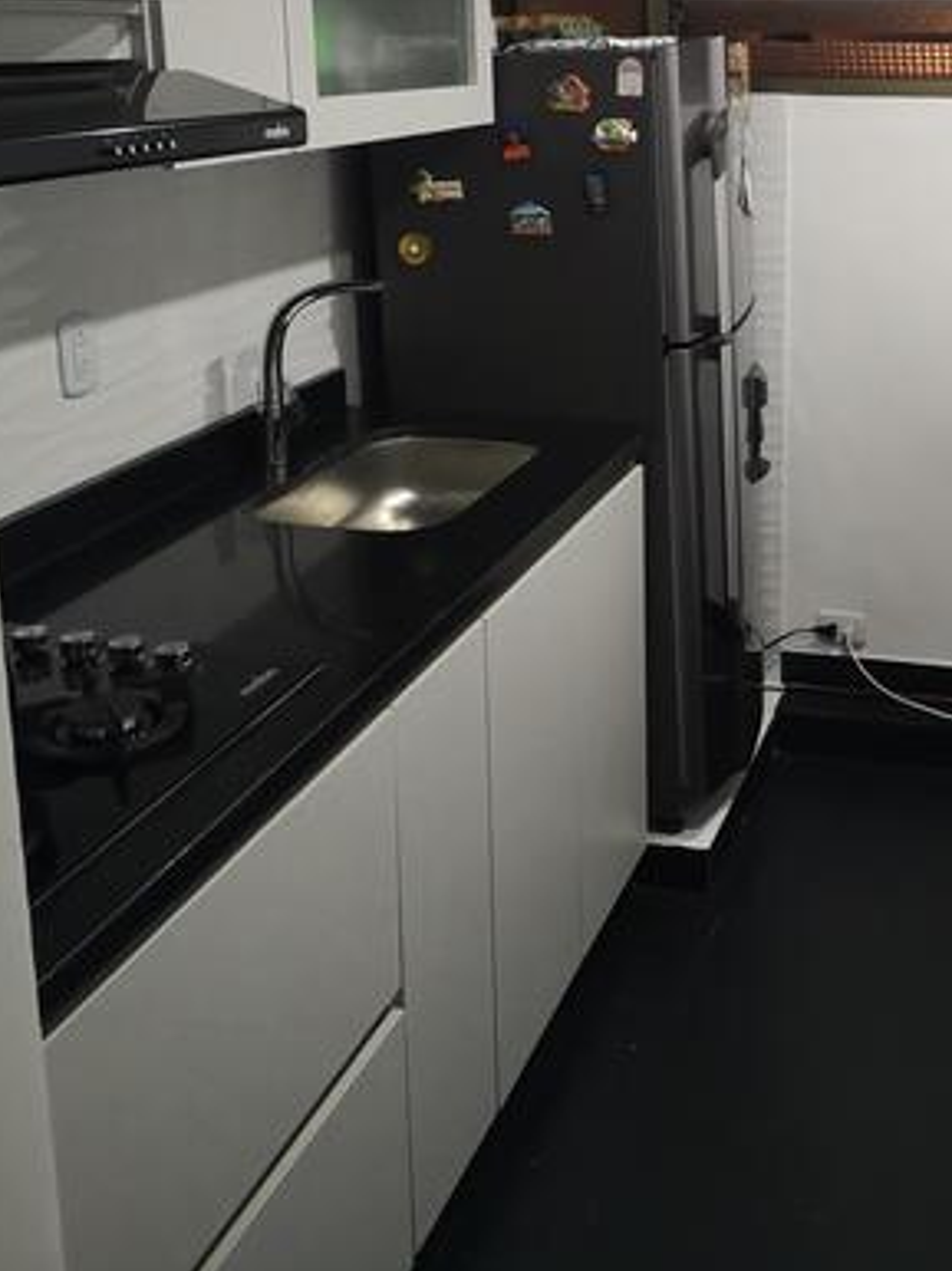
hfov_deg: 33.6
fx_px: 1542
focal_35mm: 42
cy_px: 342
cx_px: 718
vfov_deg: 43.6
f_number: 1.8
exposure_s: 1/33.3
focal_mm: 3.95
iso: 400
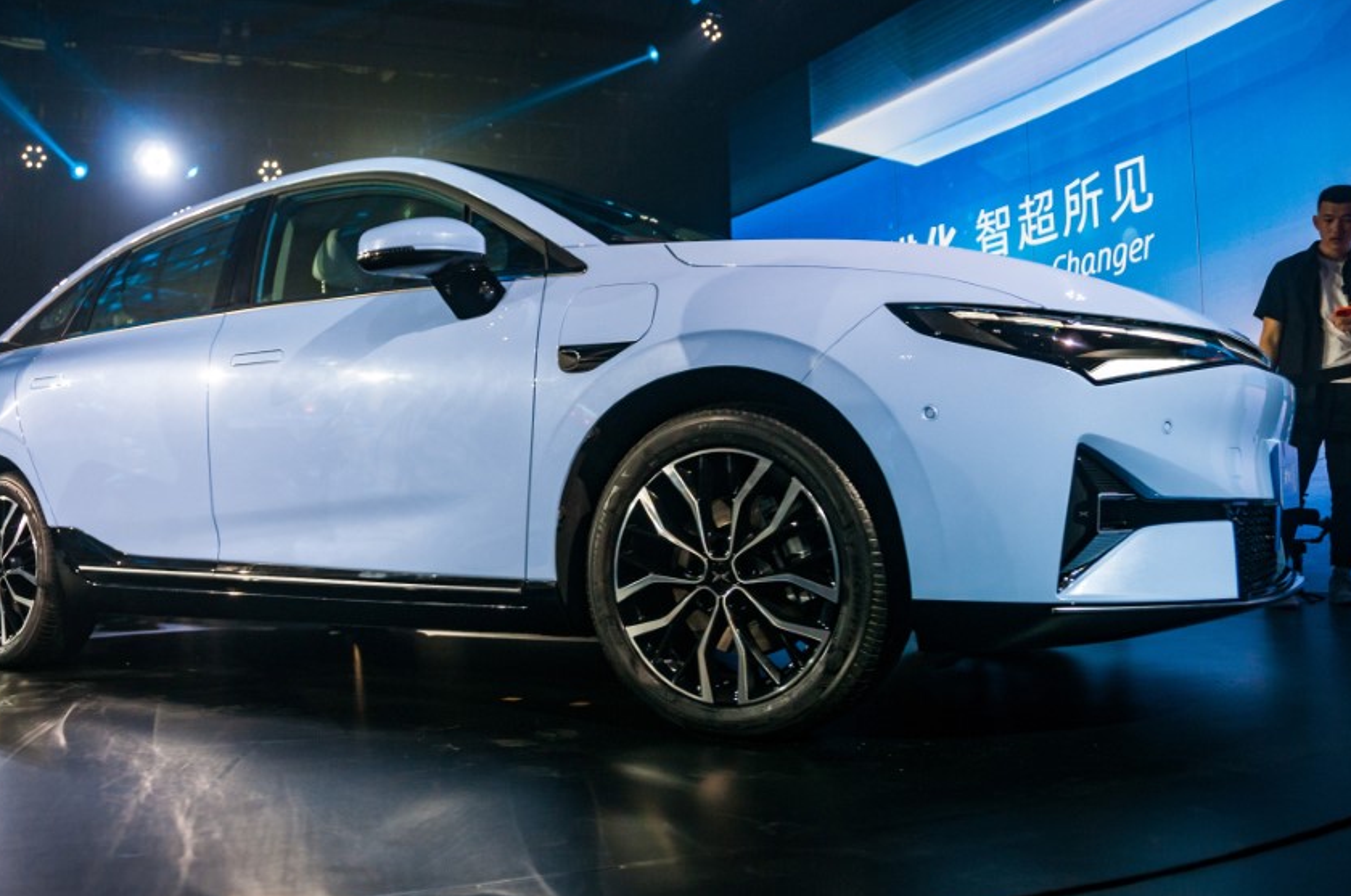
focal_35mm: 31
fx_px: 1161
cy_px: 499
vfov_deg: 42.1
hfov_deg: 60.3
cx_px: 624
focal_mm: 18
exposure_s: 1/50
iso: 400
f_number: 3.5
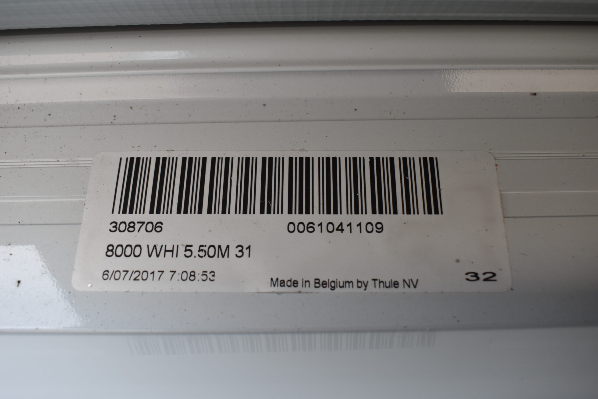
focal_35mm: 36
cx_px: 299
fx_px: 598
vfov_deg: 36.9
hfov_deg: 53.1
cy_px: 200
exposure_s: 1/60
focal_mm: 24
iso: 400
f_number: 5.6
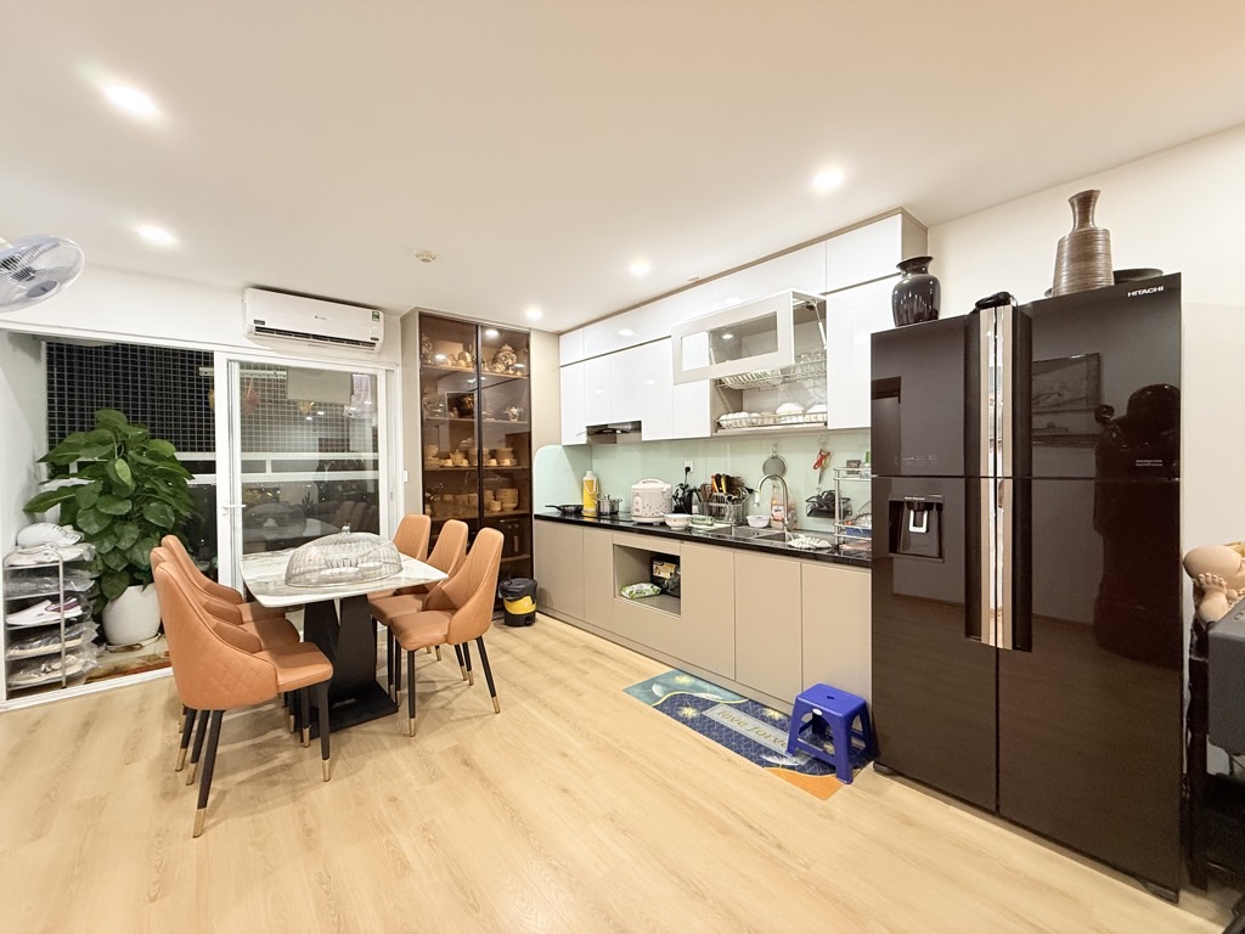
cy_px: 467
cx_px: 622
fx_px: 504
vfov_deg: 85.7
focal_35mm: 14
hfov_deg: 102.1
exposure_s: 1/50
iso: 200
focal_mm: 2.22
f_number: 2.2
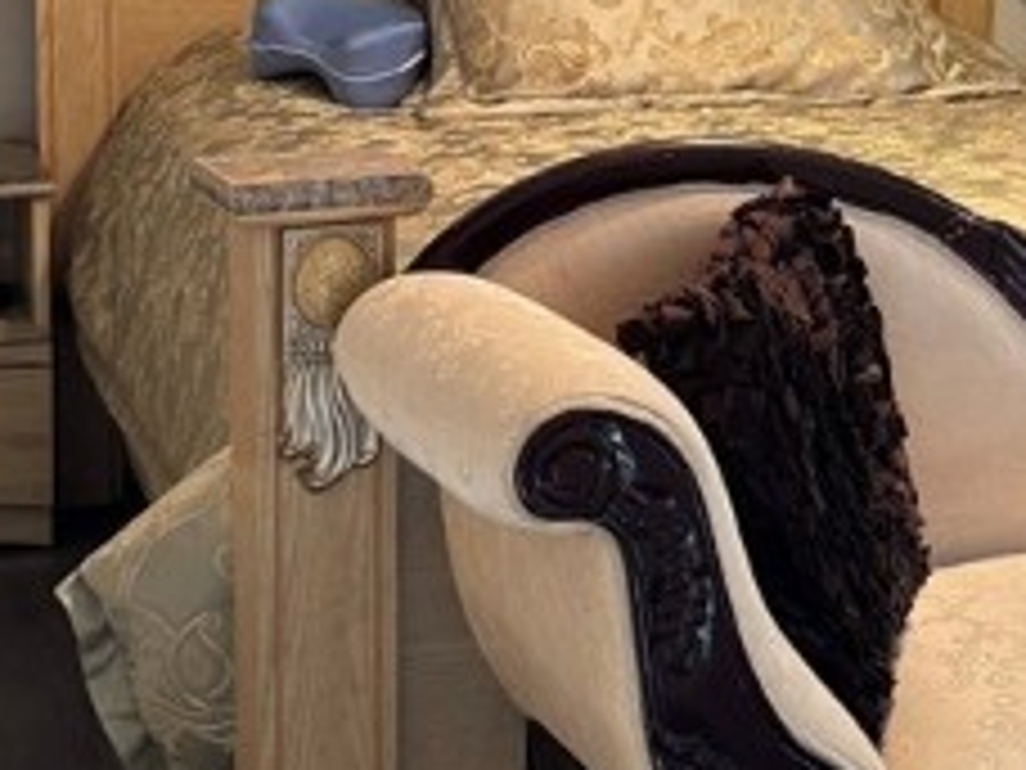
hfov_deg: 23.5
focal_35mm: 81
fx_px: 2401
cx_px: 932
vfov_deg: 17.8
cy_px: 36
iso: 400
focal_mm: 6.76
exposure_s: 1/60
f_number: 1.78
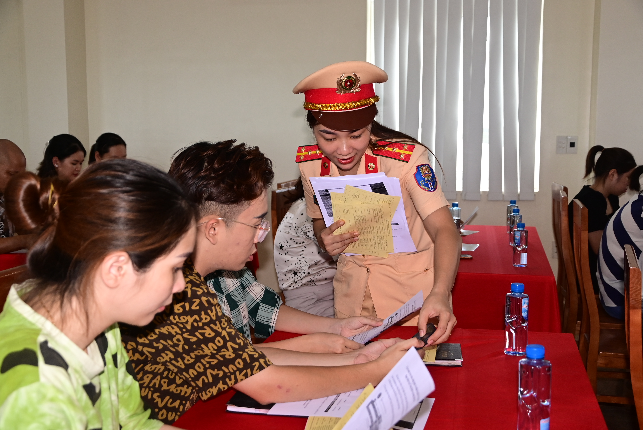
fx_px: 751
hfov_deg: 46.4
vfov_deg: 32.0
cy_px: 215
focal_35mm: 42
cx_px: 322
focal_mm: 28
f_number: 4
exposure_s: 1/200
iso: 640
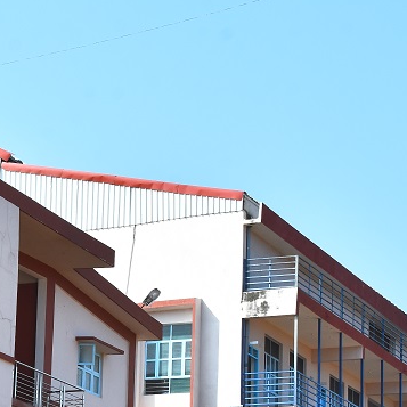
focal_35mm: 137
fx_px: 1822
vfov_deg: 12.6
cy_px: 369
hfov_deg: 12.5
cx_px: -54
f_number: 11
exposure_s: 1/160
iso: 200
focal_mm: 32
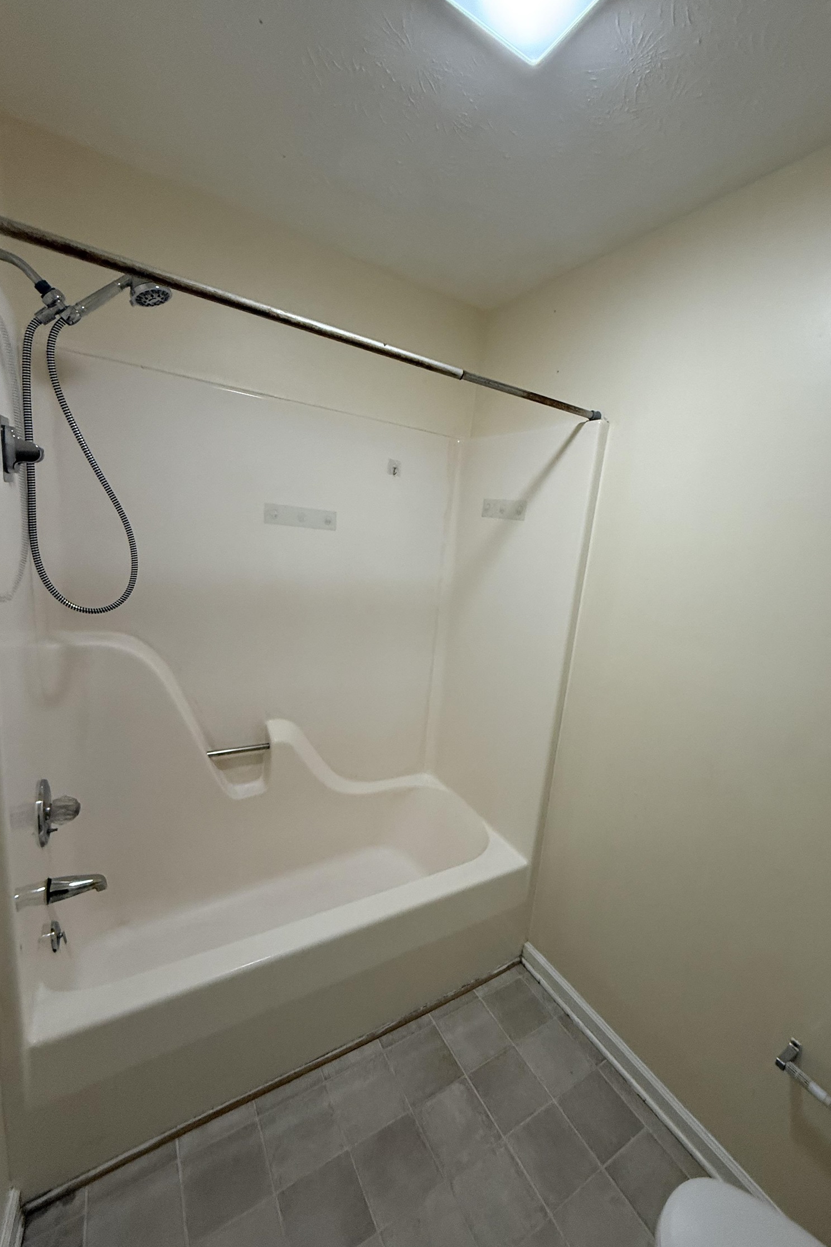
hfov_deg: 77.0
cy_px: 635
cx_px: 464
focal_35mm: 15
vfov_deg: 100.4
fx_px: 519
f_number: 2.2
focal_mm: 2.22
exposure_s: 1/60
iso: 320
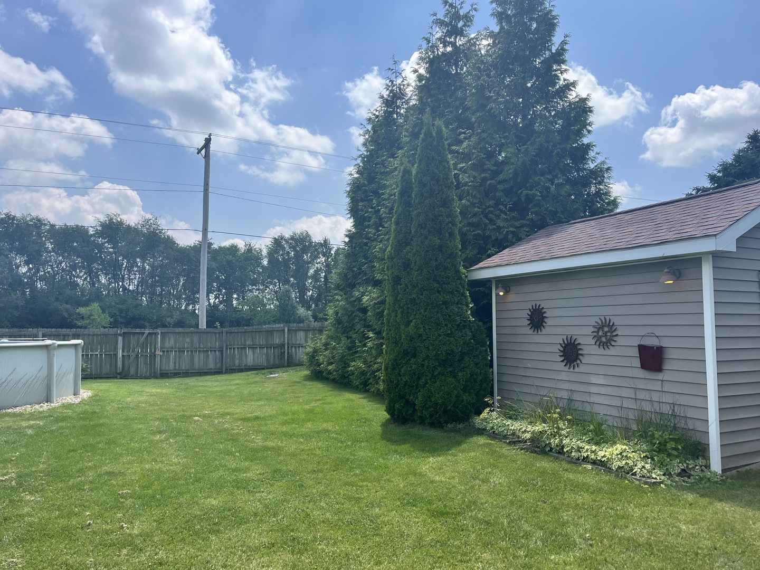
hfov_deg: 67.3
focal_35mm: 26
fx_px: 571
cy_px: 285
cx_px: 380
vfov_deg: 53.1
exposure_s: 1/4016
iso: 50
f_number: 1.6
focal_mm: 5.1
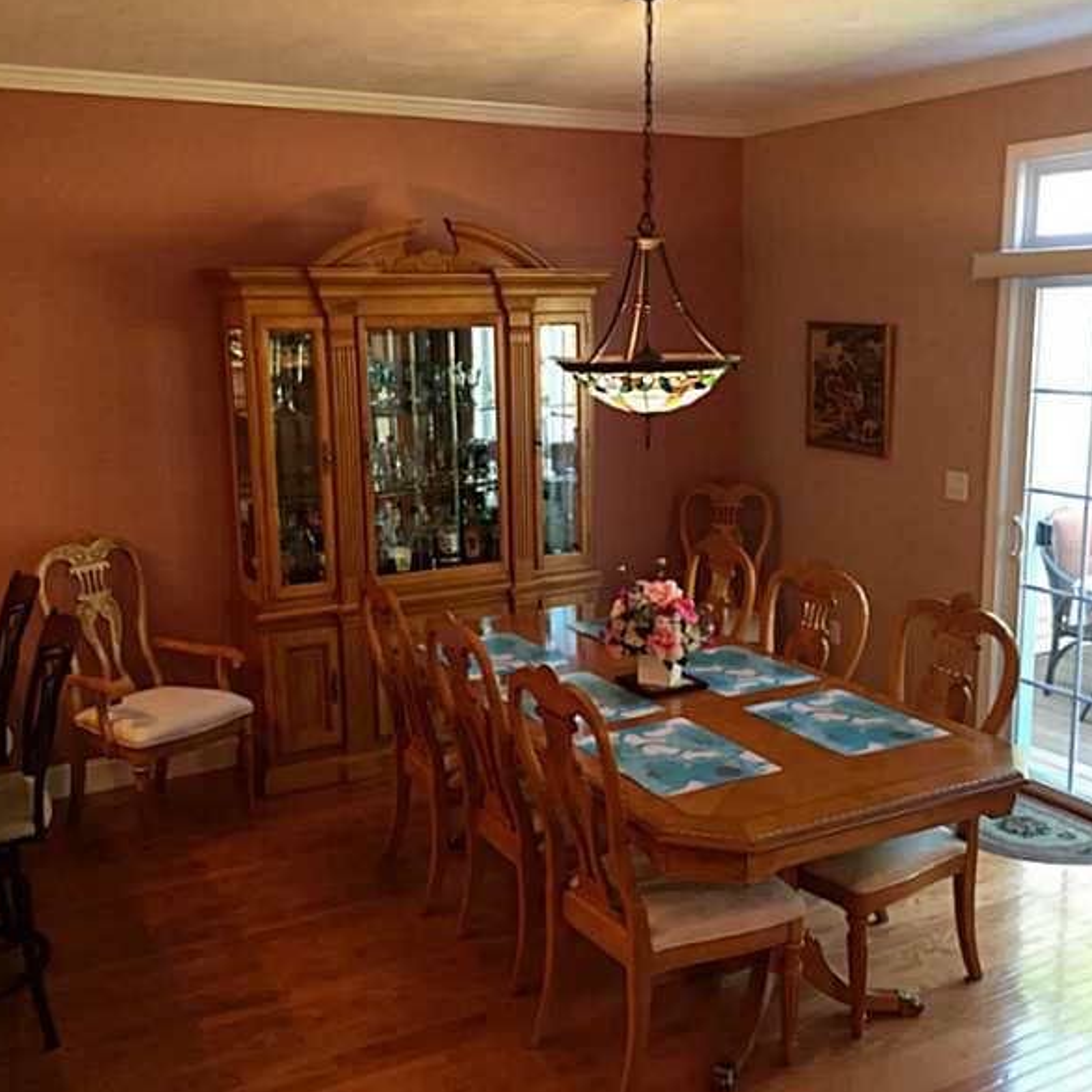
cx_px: 576
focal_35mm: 35
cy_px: 548
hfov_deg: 47.2
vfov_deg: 47.2
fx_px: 1249
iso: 160
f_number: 2.2
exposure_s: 1/30
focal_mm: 4.15
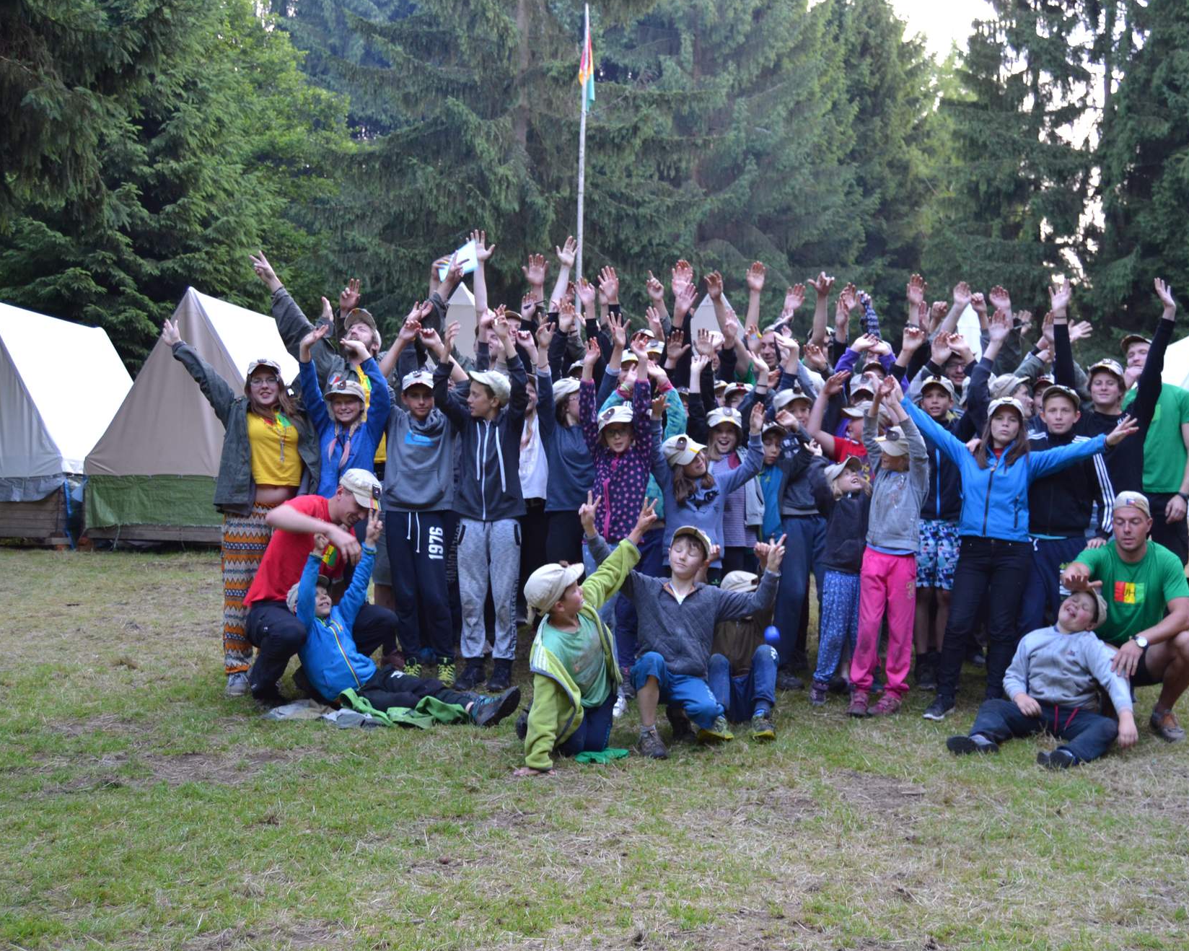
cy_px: 474
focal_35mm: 41
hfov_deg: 44.6
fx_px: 1443
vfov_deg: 36.5
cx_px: 696
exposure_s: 1/60
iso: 400
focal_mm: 24
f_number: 3.8
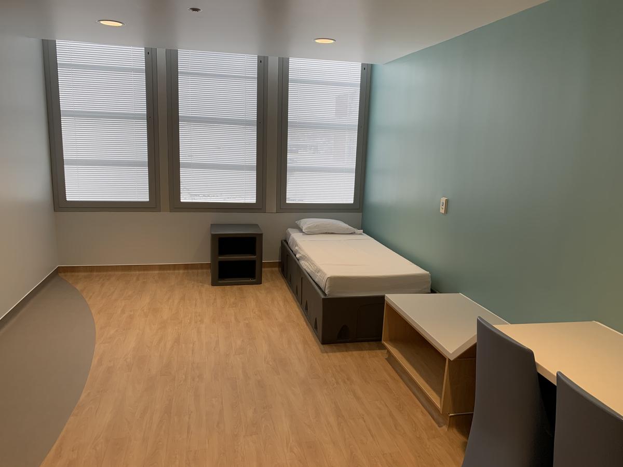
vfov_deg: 53.1
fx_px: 468
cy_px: 234
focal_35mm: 26
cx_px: 312
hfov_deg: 67.3
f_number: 1.8
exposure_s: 1/121
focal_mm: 4.25
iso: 32
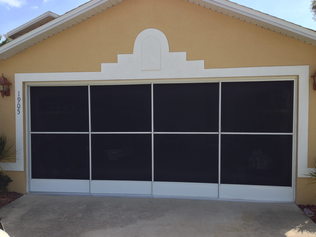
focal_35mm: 33
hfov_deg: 55.4
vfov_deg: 42.9
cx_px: 158
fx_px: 301
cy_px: 118
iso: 50
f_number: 2.4
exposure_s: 1/547
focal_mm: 4.12
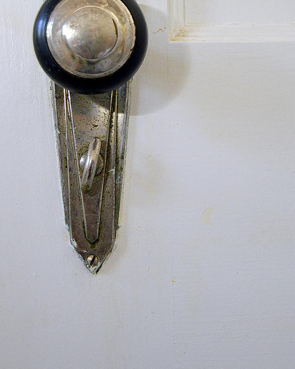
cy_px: 110
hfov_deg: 25.8
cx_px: 114
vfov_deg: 31.6
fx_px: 644
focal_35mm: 59
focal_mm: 24
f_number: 4.5
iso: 640
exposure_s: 1/60
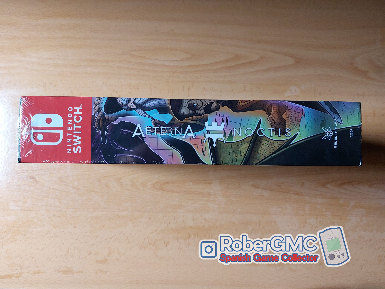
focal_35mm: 25
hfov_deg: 69.4
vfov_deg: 54.9
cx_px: 192
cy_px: 144
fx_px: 278
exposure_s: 1/50
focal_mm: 5.23
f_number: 1.8
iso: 250
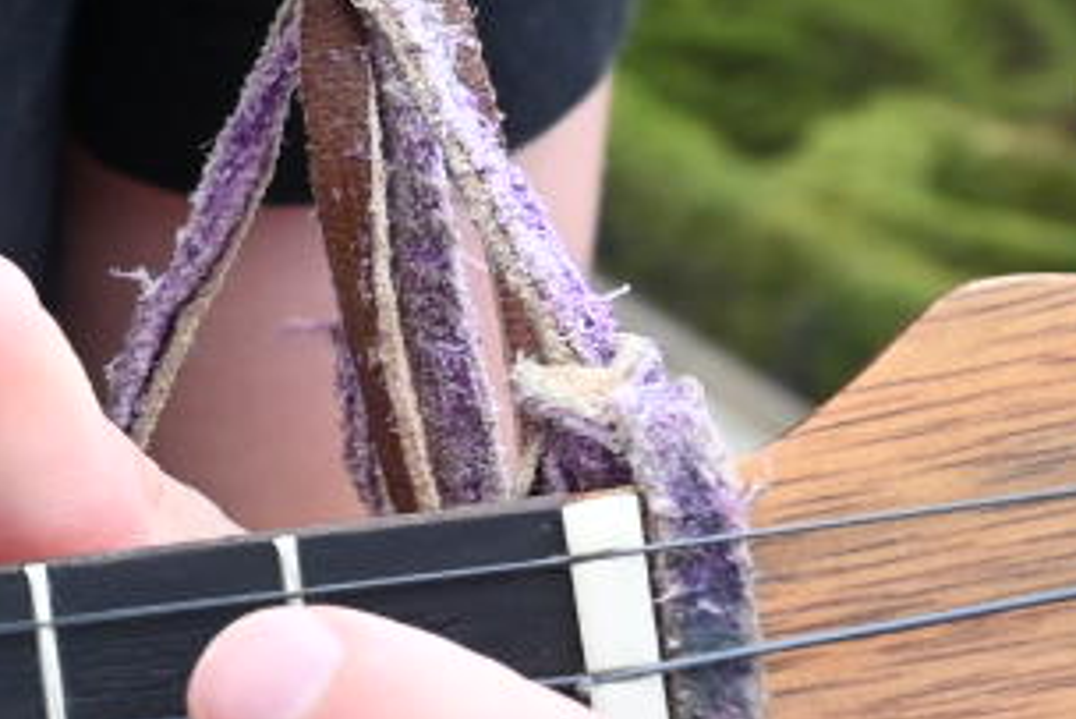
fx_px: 3827
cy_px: 769
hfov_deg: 12.7
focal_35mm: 128
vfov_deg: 10.6
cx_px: -1448
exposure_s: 1/250
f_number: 5
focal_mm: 16
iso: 200
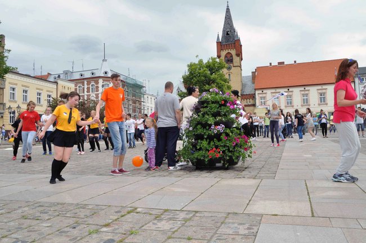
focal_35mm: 33
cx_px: 183
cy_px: 122
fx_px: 335
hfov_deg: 57.3
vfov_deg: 39.9
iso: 640
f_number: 14
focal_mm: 22
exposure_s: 1/200
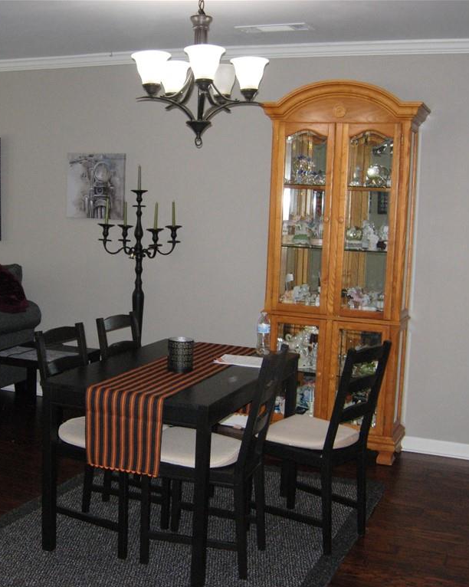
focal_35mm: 47
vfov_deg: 39.6
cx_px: 172
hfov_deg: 31.9
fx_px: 816
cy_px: 294
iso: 200
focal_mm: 7.5
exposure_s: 1/181
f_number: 2.7
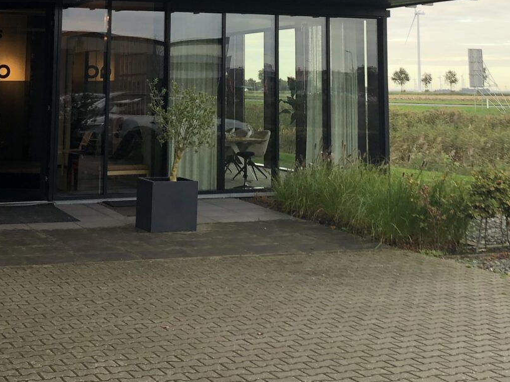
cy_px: -27
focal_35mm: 70
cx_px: 245
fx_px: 1031
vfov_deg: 20.2
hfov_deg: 27.8
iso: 20
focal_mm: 3.99
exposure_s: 1/120
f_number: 1.8
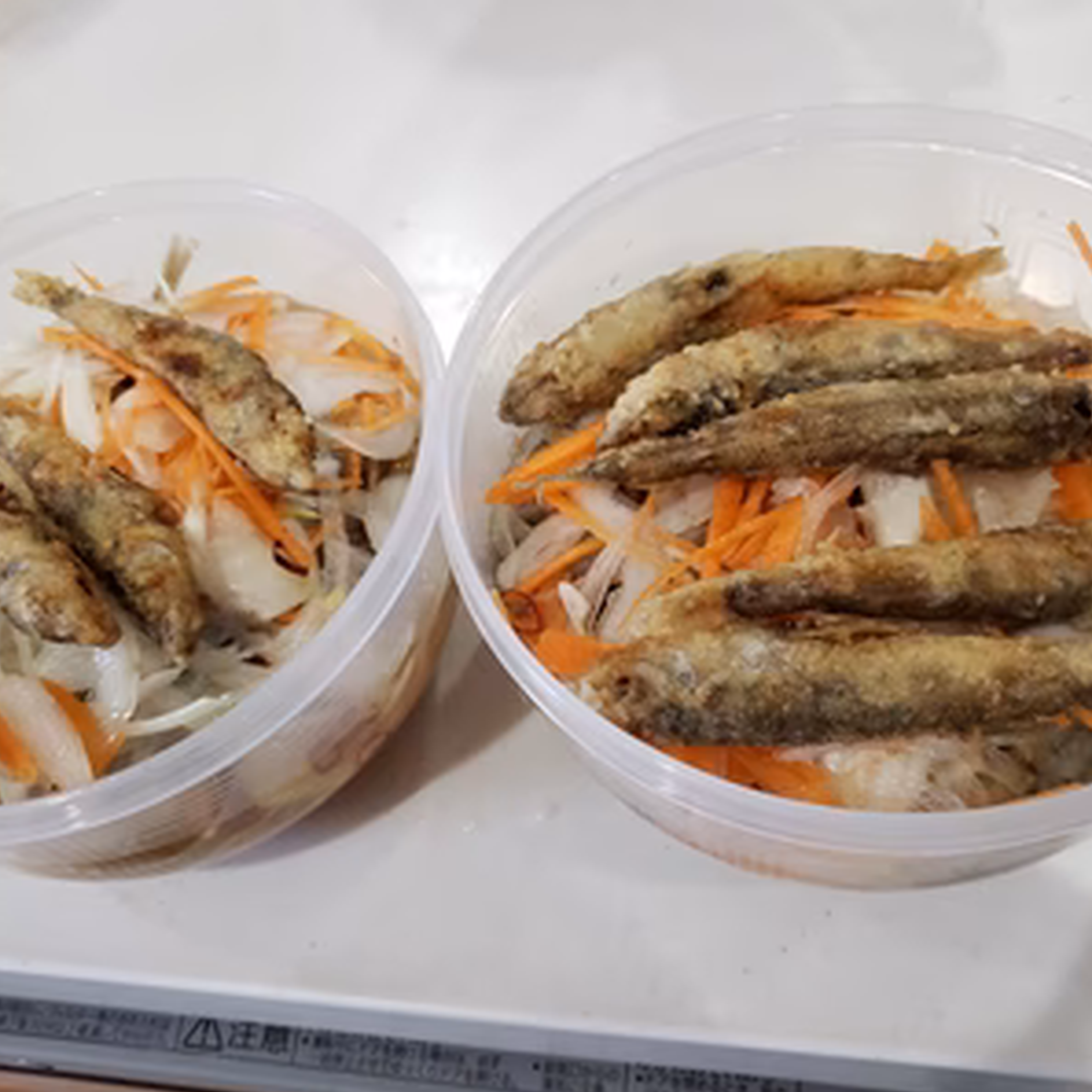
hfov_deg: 52.5
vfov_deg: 52.5
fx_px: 1106
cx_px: 507
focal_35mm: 31
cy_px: 548
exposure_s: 1/60
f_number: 1.5
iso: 250
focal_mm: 4.3
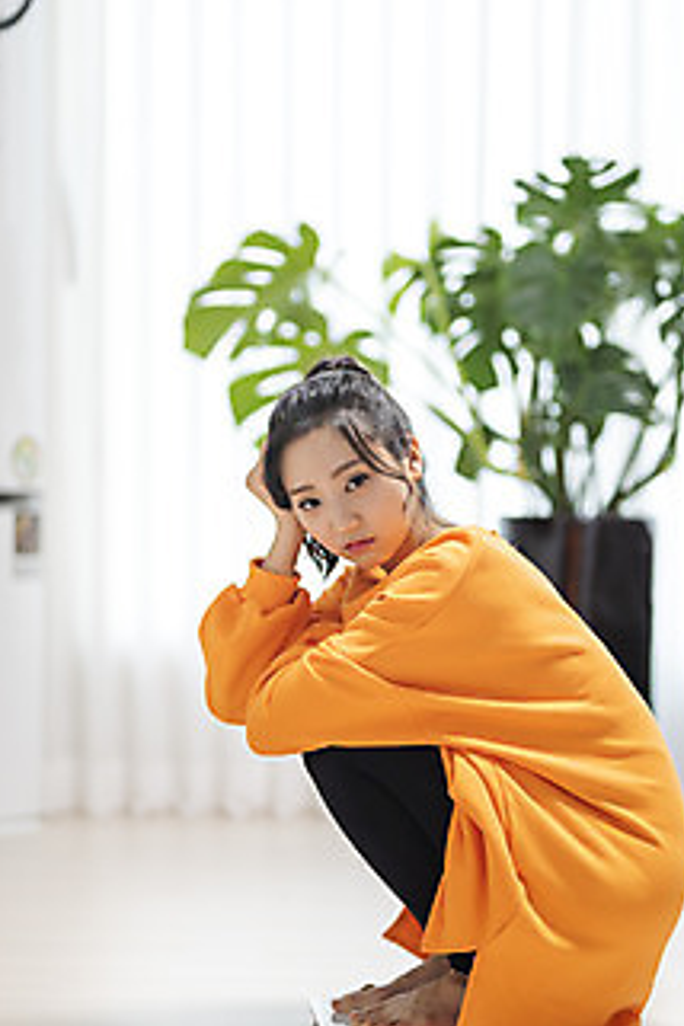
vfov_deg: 19.3
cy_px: 553
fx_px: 3021
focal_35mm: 106
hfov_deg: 12.9
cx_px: 417
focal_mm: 85
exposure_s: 1/250
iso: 500
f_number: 1.6
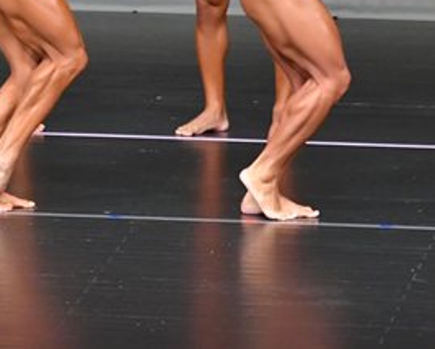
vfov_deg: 2.4
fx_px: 8413
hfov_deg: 3.0
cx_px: -113
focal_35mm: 653
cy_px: -70
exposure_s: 1/400
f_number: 5.6
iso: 5000
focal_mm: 160
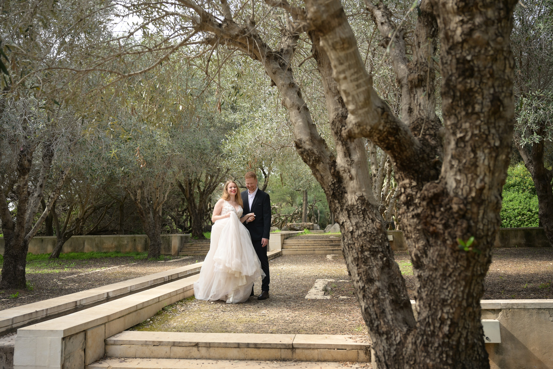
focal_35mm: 30
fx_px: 469
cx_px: 276
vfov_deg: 43.0
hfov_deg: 61.1
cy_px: 184
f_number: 3.5
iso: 125
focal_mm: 30.5
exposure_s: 1/250
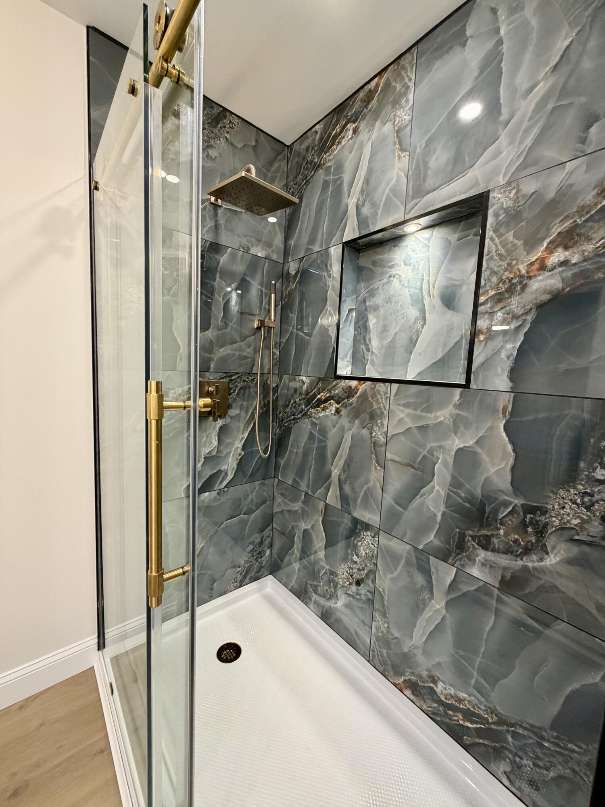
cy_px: 404
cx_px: 302
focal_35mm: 14
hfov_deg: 85.7
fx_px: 326
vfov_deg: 102.1
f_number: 2.2
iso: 250
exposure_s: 1/60
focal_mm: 2.22
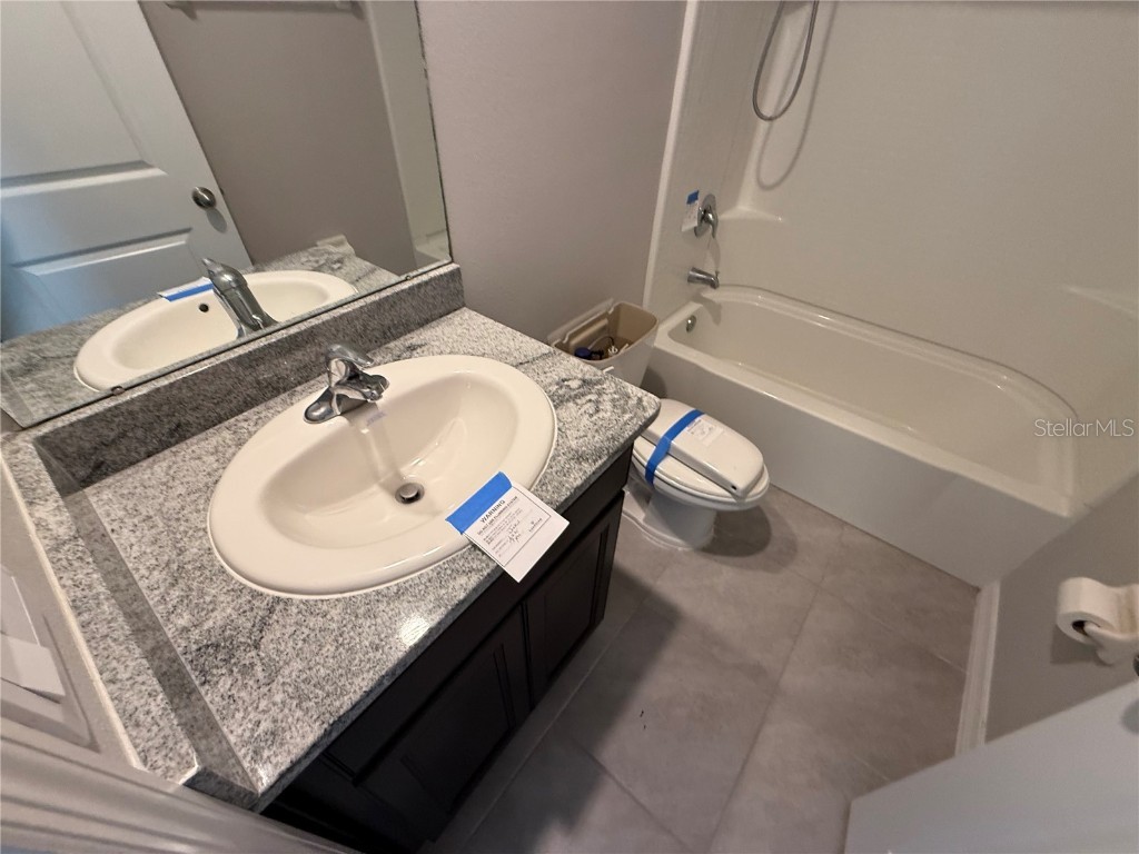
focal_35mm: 14
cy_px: 427
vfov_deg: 85.7
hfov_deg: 102.1
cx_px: 570
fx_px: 461
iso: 200
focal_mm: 2.22
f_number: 2.2
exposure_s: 1/60
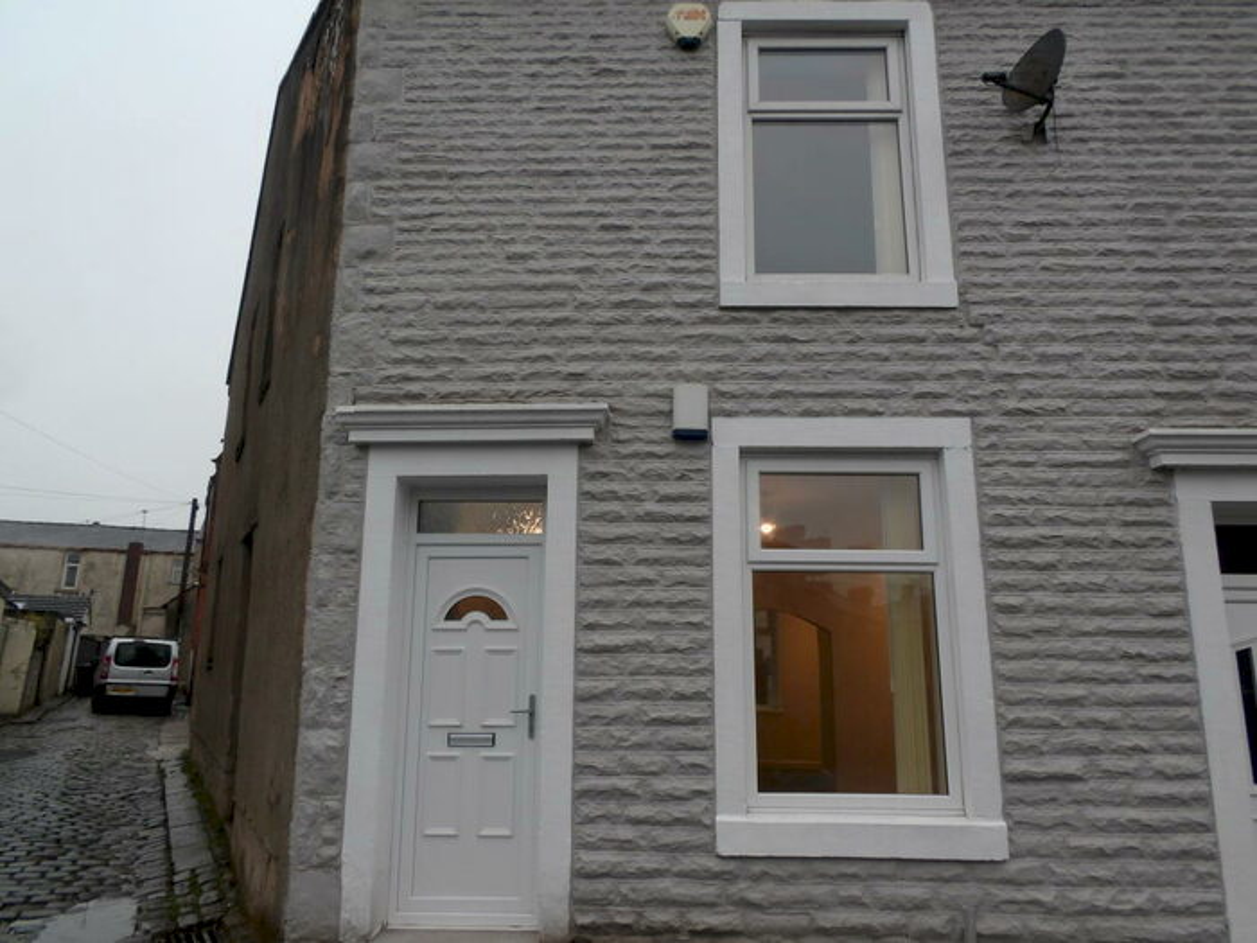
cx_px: 628
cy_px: 472
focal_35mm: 24
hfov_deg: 71.6
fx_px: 872
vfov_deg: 56.8
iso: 100
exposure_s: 1/35
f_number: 4.1
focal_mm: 4.3
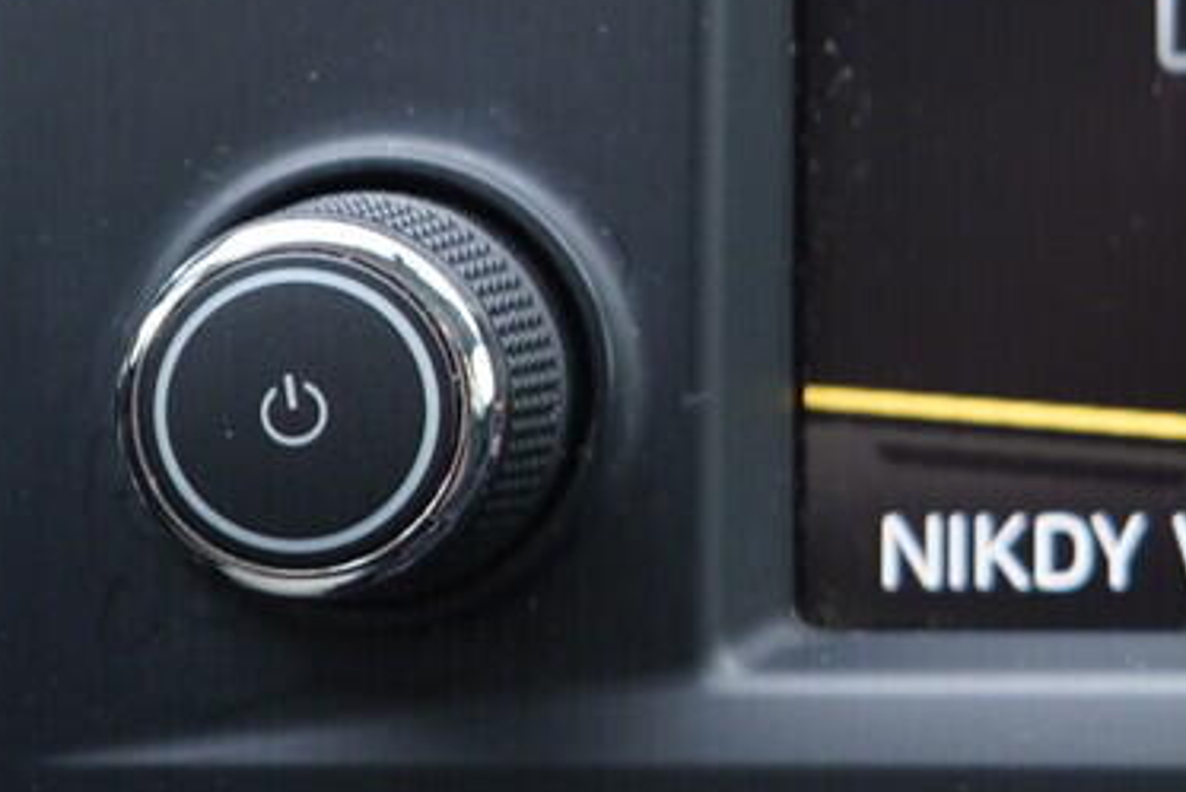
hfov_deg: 13.1
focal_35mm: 139
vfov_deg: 9.8
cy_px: 6
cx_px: 2245
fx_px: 4581
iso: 400
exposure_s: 1/40
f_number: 2.8
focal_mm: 24
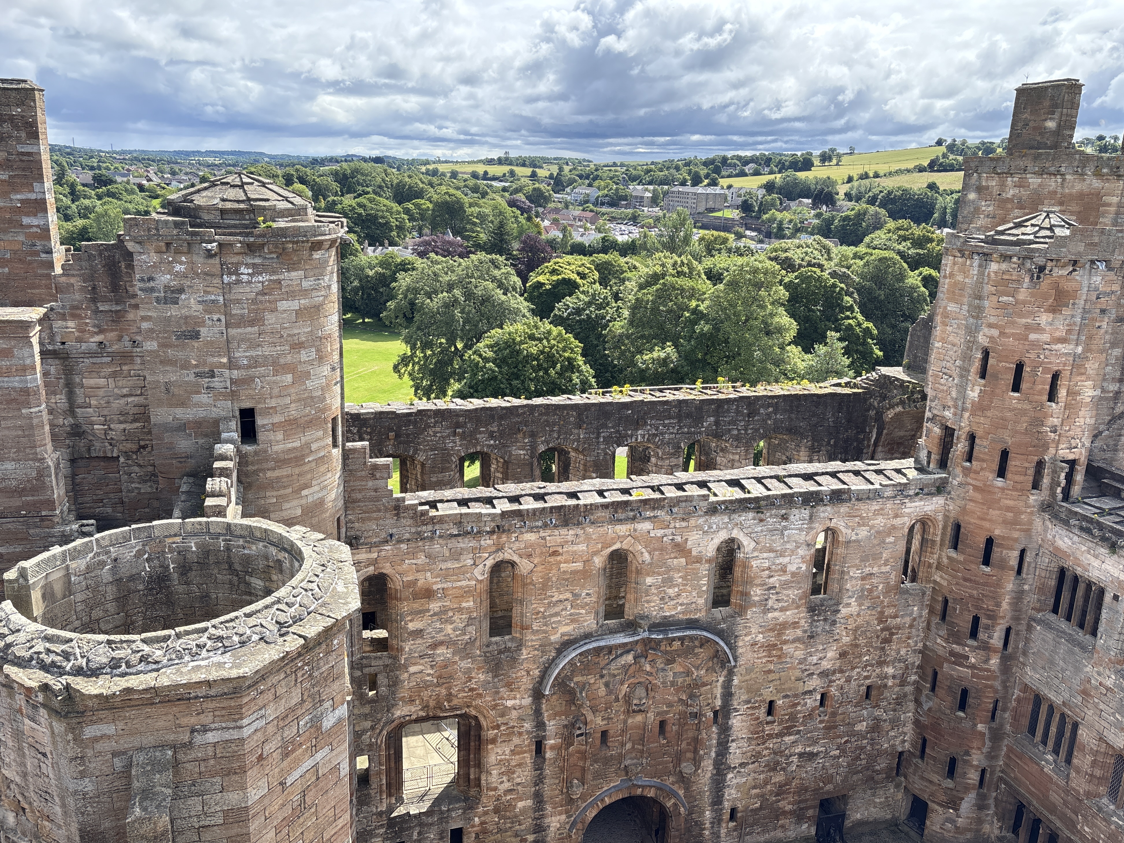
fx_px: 877
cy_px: 413
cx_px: 579
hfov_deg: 65.3
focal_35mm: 27
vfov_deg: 51.3
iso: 50
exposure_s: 1/1117
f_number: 1.6
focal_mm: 5.96
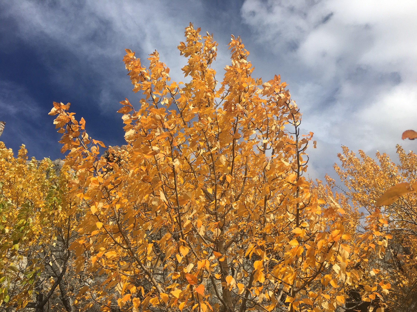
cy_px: 156
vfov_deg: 48.2
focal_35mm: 29
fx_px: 349
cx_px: 208
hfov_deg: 61.7
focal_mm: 4.15
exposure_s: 1/1972
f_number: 2.2
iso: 25
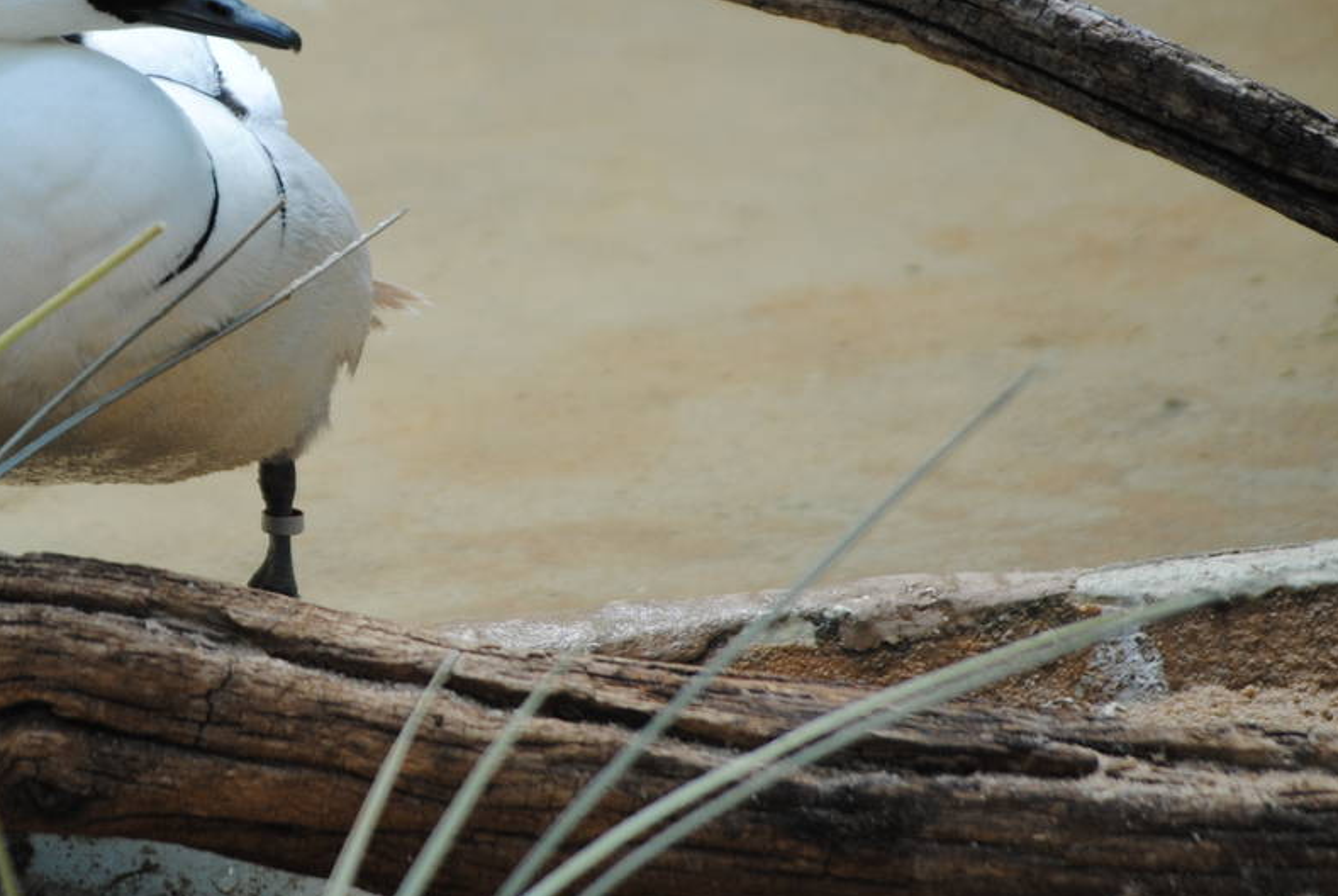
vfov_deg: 3.6
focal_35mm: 380
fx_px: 14139
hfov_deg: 5.4
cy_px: 186
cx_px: 153
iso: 200
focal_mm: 125
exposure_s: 1/250
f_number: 4.8
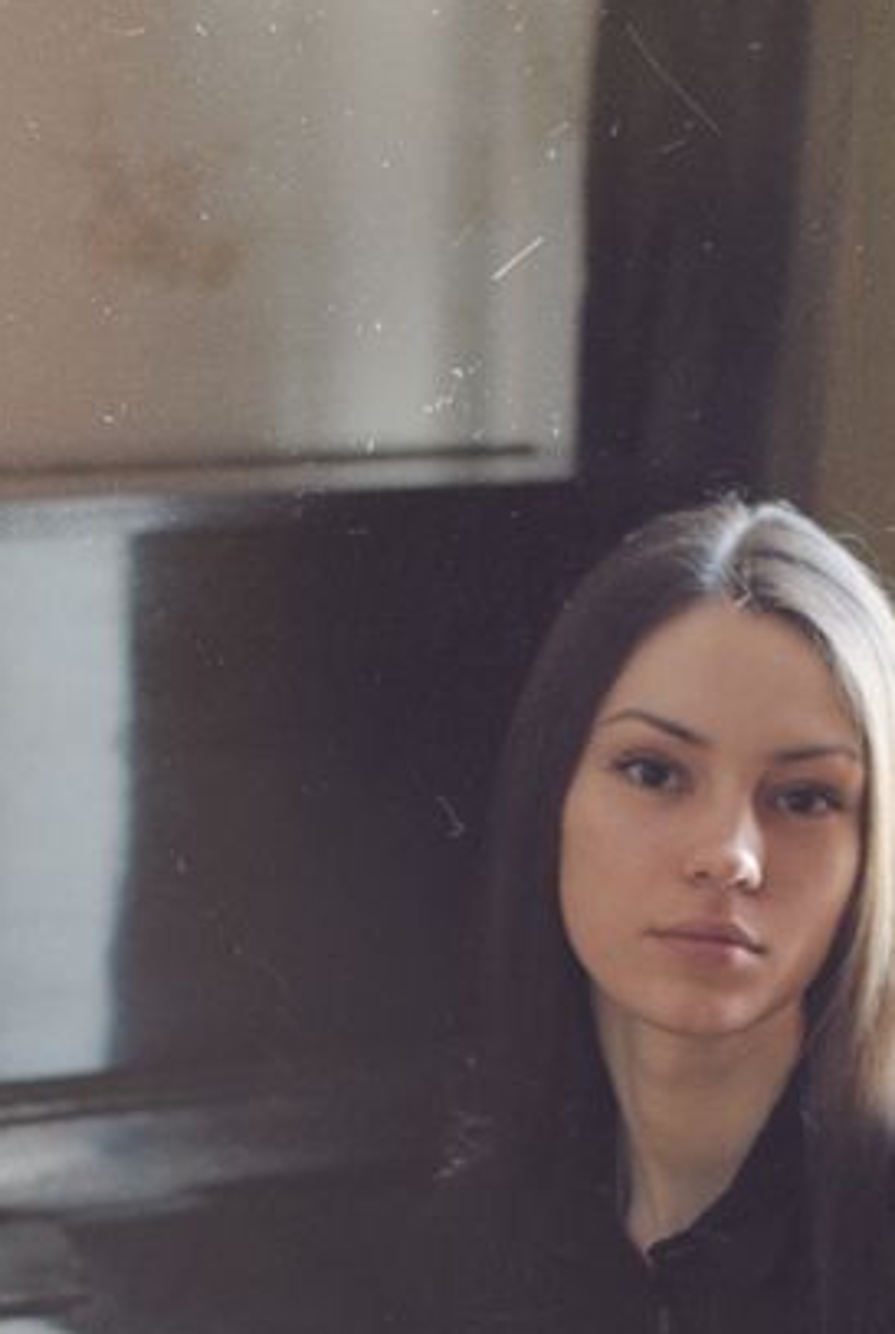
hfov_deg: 8.4
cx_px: 597
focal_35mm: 164
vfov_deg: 12.4
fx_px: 6090
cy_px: 1339
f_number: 2.2
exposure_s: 1/50
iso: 400
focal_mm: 50
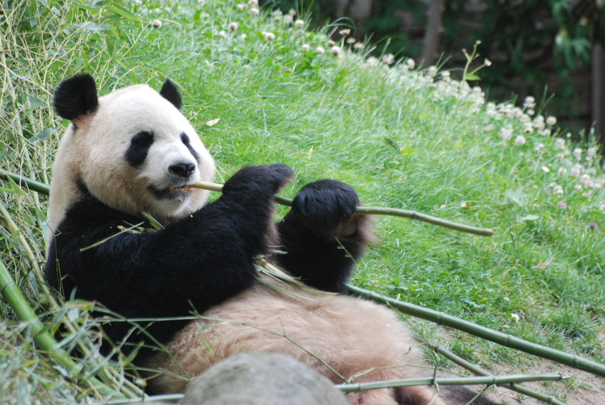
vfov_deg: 3.1
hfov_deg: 4.6
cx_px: 302
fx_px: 7571
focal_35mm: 450
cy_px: 202
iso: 400
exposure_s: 1/100
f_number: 5.6
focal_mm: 300
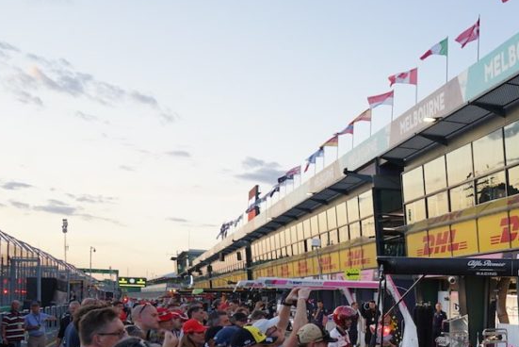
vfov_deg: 25.2
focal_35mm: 52
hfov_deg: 35.7
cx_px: 474
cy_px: 312
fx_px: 750
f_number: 4
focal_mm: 28
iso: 125
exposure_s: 1/60
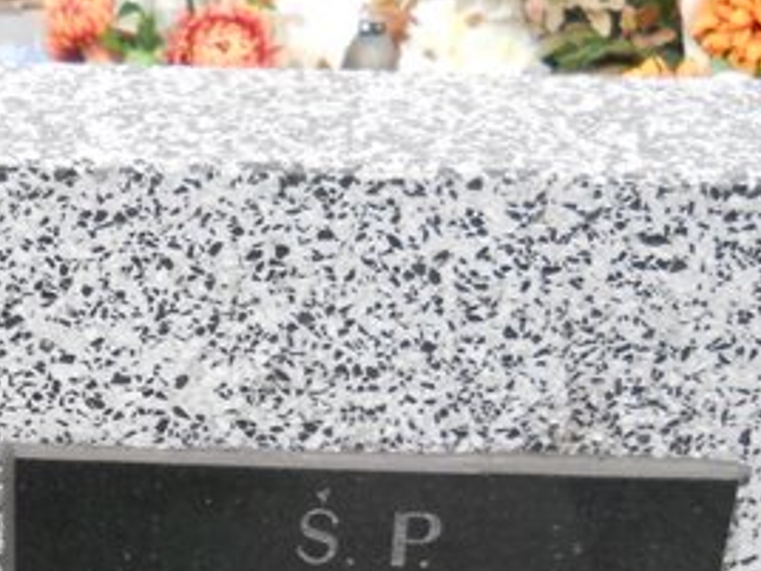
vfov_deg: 14.8
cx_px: -14
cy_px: 614
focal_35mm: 98
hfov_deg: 19.4
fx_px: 2154
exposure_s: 1/80
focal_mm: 6.72
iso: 400
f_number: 3.1
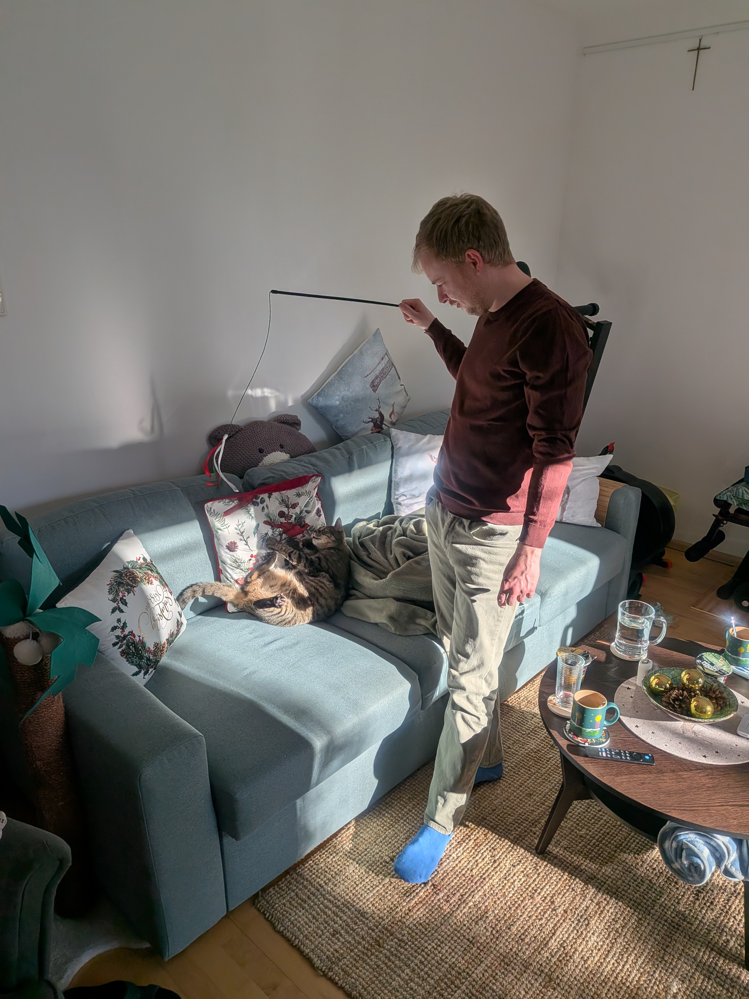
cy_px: 500
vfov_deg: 71.6
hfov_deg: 56.8
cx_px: 374
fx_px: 692
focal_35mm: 24
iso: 27
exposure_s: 1/5618
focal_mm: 4.53
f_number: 1.7
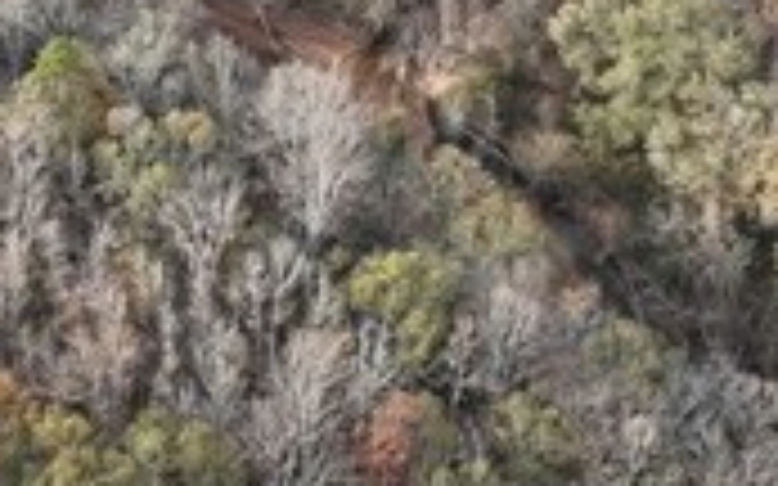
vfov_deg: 12.8
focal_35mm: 94
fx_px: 1992
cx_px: 63
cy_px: -342
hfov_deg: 21.6
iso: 100
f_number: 2.8
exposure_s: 1/40
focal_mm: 12.29
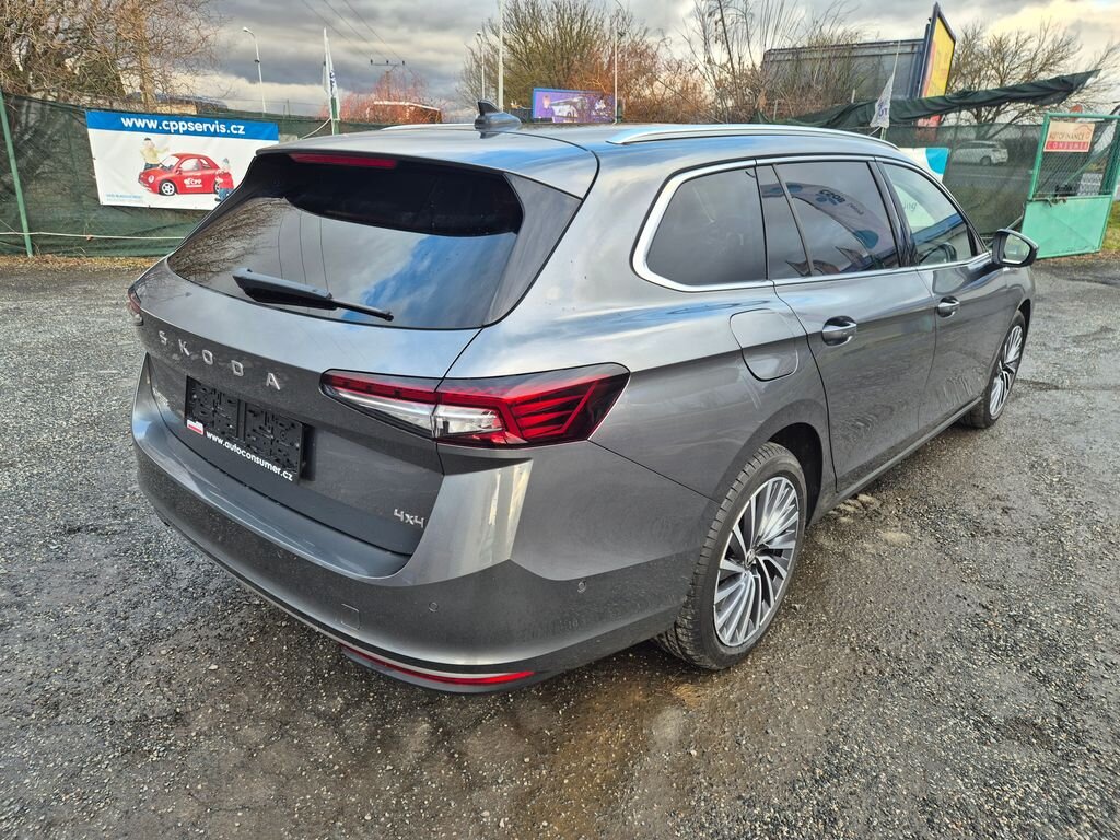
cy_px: 420
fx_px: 744
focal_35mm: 23
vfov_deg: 58.9
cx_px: 560
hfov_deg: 73.9
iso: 50
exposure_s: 1/180
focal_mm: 5.4
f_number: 1.8
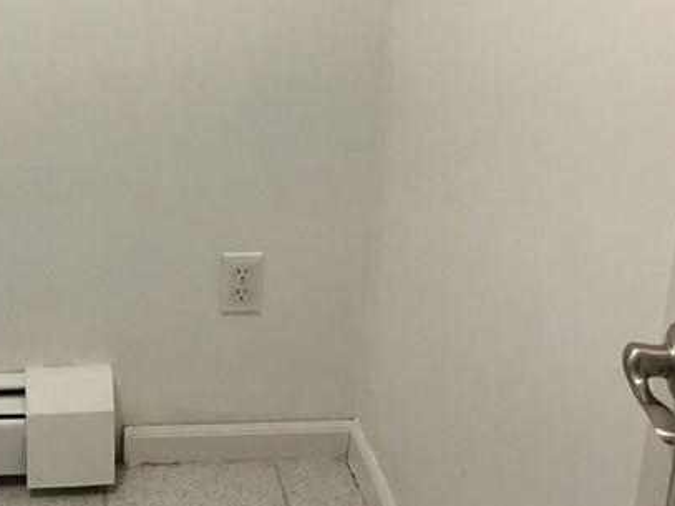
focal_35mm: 78
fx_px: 1521
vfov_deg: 18.7
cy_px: 106
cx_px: 136
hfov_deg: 24.6
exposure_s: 1/33
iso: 125
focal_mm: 3.3
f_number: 2.4
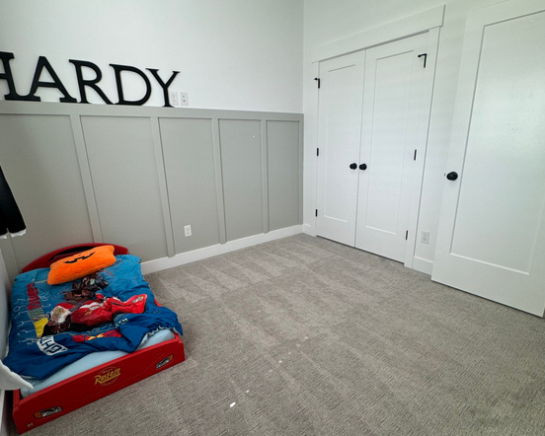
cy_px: 224
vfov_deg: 70.9
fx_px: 307
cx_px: 272
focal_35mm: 19
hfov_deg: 83.3
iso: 64
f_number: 2.2
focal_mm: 2.22
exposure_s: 1/120
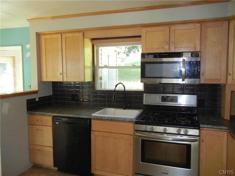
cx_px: 118
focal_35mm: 30
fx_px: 204
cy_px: 88
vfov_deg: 46.8
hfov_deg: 60.0
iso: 200
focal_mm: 5.4
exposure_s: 1/30
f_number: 3.5
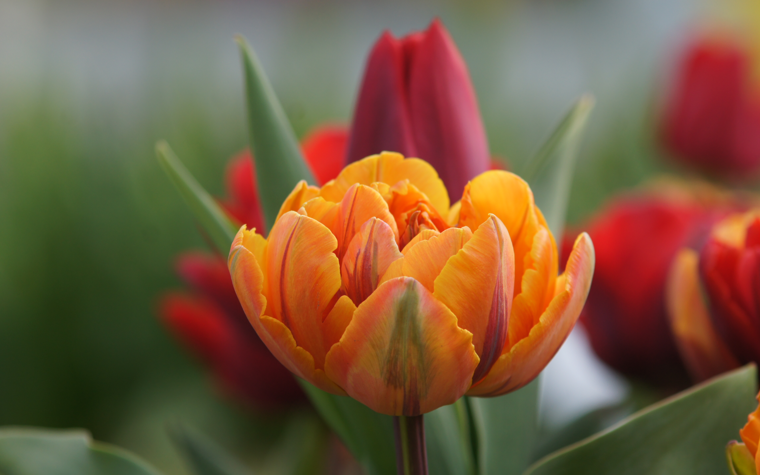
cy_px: 241
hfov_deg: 10.5
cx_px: 380
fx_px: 4122
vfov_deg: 6.6
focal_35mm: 199
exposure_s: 1/400
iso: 200
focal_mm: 130
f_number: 5.6
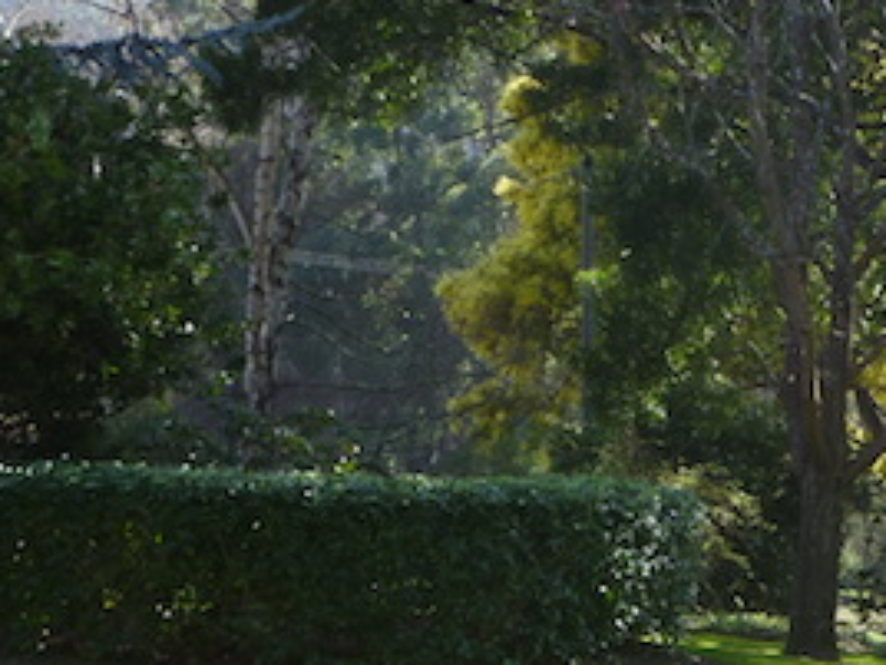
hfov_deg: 14.9
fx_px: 3353
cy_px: 428
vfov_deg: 11.3
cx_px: 737
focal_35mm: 131
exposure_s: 1/125
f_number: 3.7
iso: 80
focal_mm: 6.9
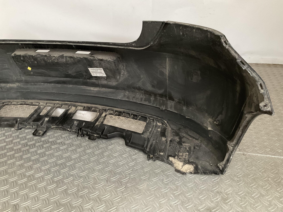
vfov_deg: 48.2
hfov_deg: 61.7
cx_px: 142
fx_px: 237
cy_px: 106
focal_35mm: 29
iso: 200
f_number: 1.8
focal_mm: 3
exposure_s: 1/40
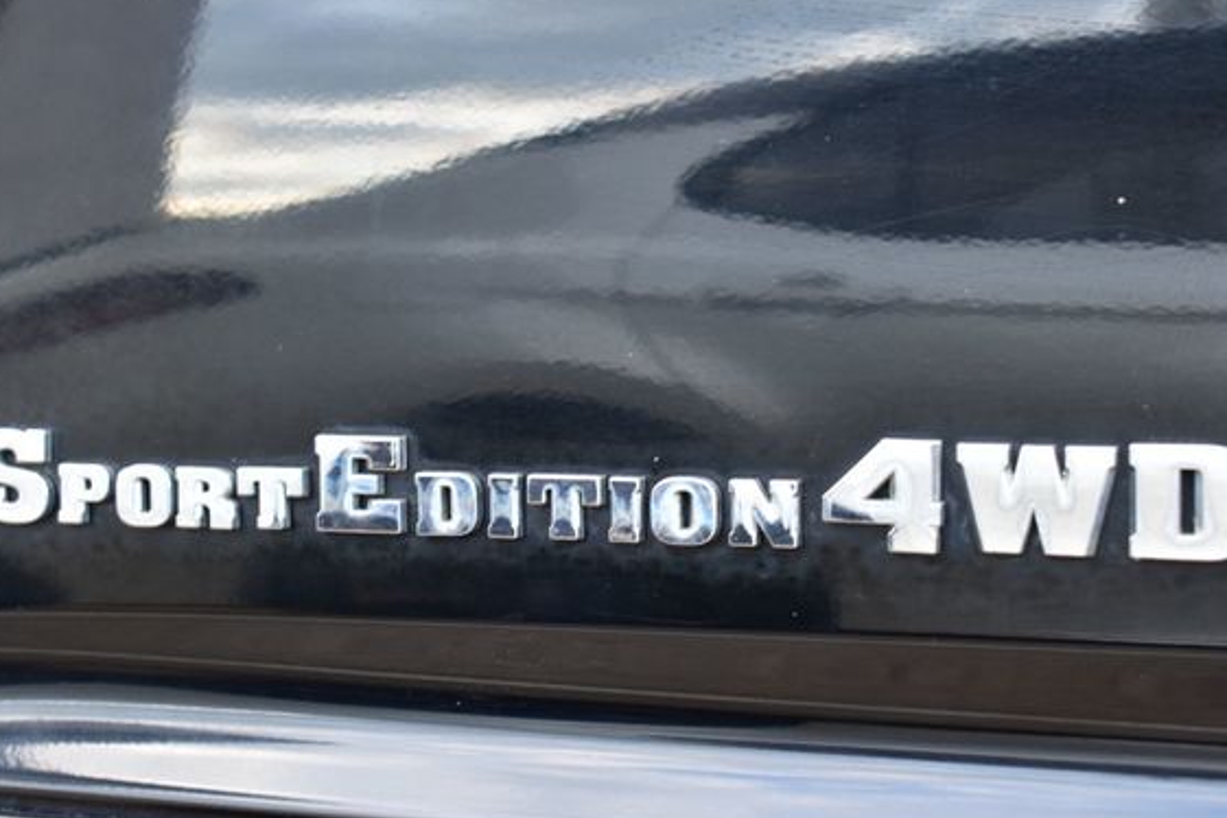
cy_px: 416
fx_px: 2215
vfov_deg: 20.9
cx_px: 615
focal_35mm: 65
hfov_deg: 31.0
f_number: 6.3
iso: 400
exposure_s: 1/20
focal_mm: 38
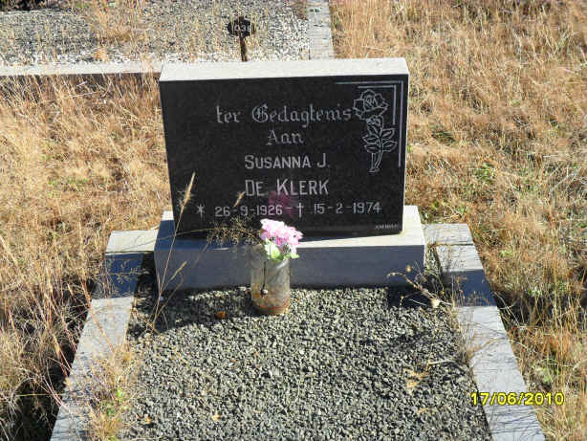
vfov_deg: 28.1
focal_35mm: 52
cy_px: 220
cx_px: 294
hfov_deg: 36.8
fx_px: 882
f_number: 5
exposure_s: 1/250
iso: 100
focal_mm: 9.3
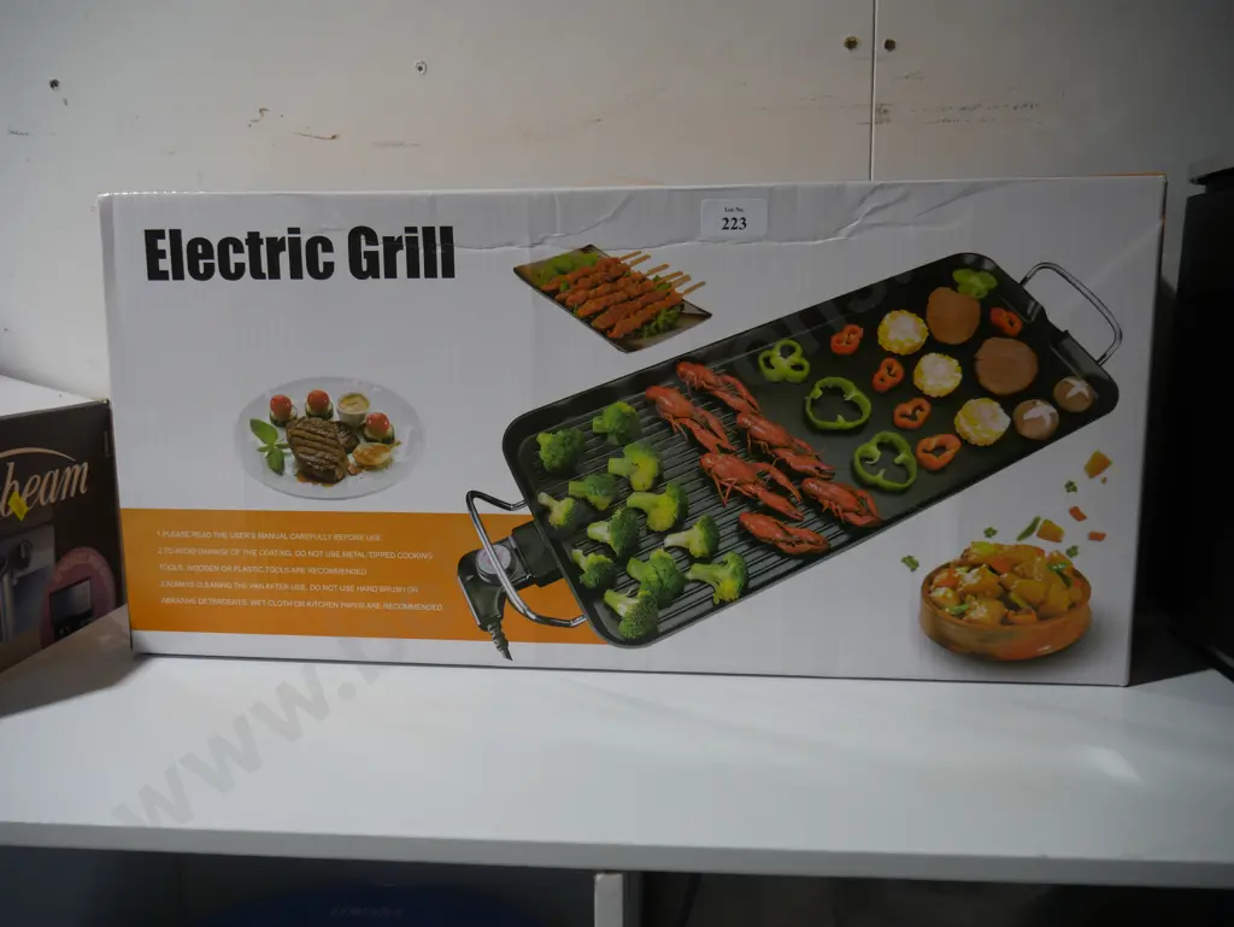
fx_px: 999
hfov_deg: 63.4
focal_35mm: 28
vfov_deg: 49.8
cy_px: 464
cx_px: 617
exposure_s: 1/100
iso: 200
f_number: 3.5
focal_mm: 14
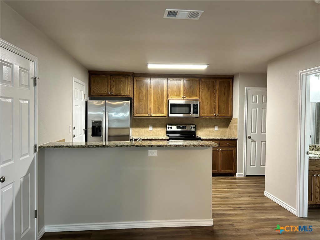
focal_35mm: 26
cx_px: 160
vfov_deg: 53.1
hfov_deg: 67.3
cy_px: 120
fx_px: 240
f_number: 1.5
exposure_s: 1/60
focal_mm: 5.7
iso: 200
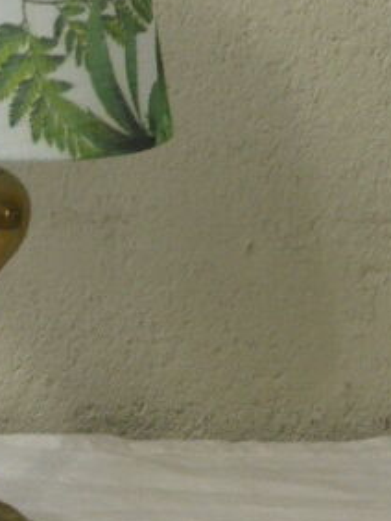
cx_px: 4
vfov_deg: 8.4
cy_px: 133
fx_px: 3549
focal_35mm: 236
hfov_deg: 6.3
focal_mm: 17.1
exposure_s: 1/60
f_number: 5.3
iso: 250
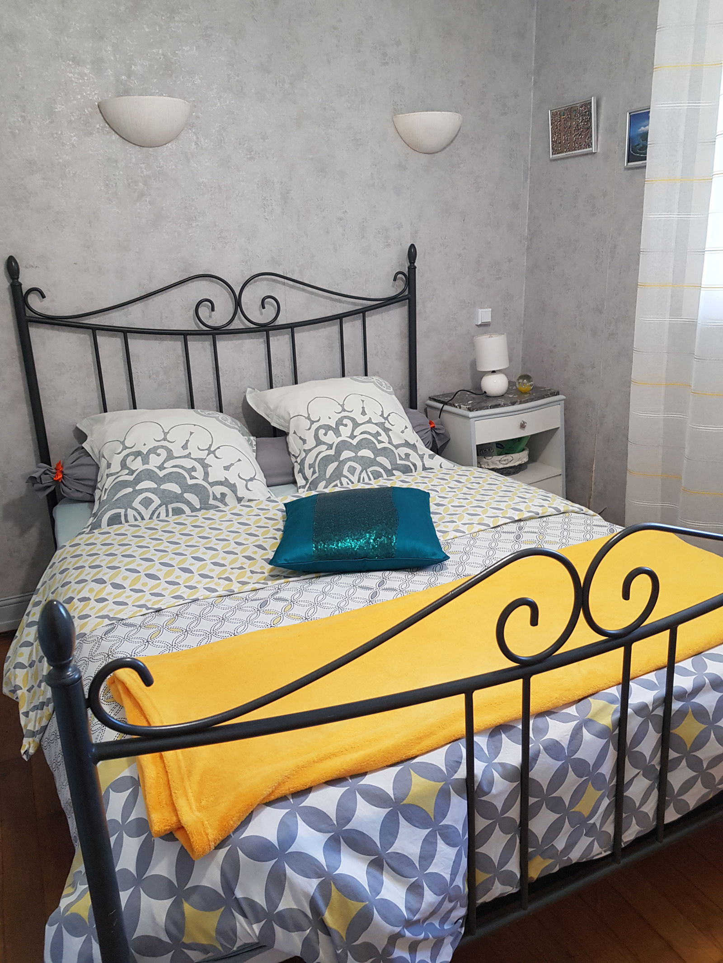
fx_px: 724
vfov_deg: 67.3
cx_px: 362
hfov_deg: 53.1
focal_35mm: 26
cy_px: 482
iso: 125
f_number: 1.7
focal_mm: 4.2
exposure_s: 1/60
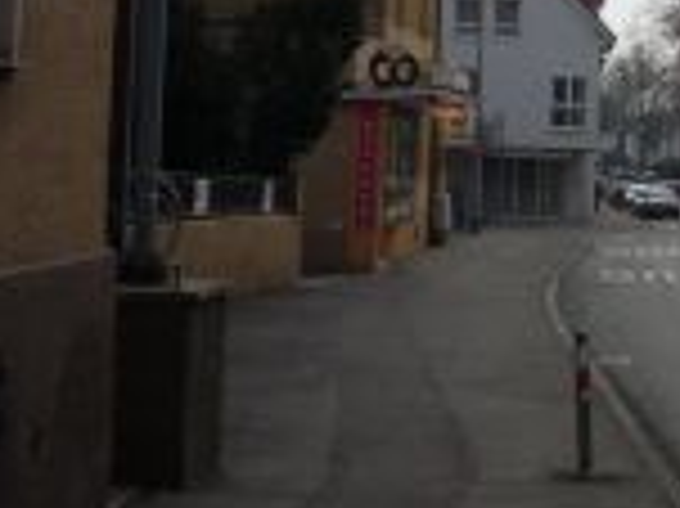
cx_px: 991
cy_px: 31
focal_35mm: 102
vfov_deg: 14.3
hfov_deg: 17.5
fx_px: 2002
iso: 100
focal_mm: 5.2
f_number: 5.6
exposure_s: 1/640
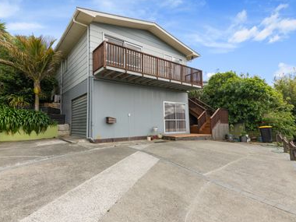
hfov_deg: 82.9
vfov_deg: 67.0
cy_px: 114
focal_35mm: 20
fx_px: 168
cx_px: 150
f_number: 8
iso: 125
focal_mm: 11
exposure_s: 1/100
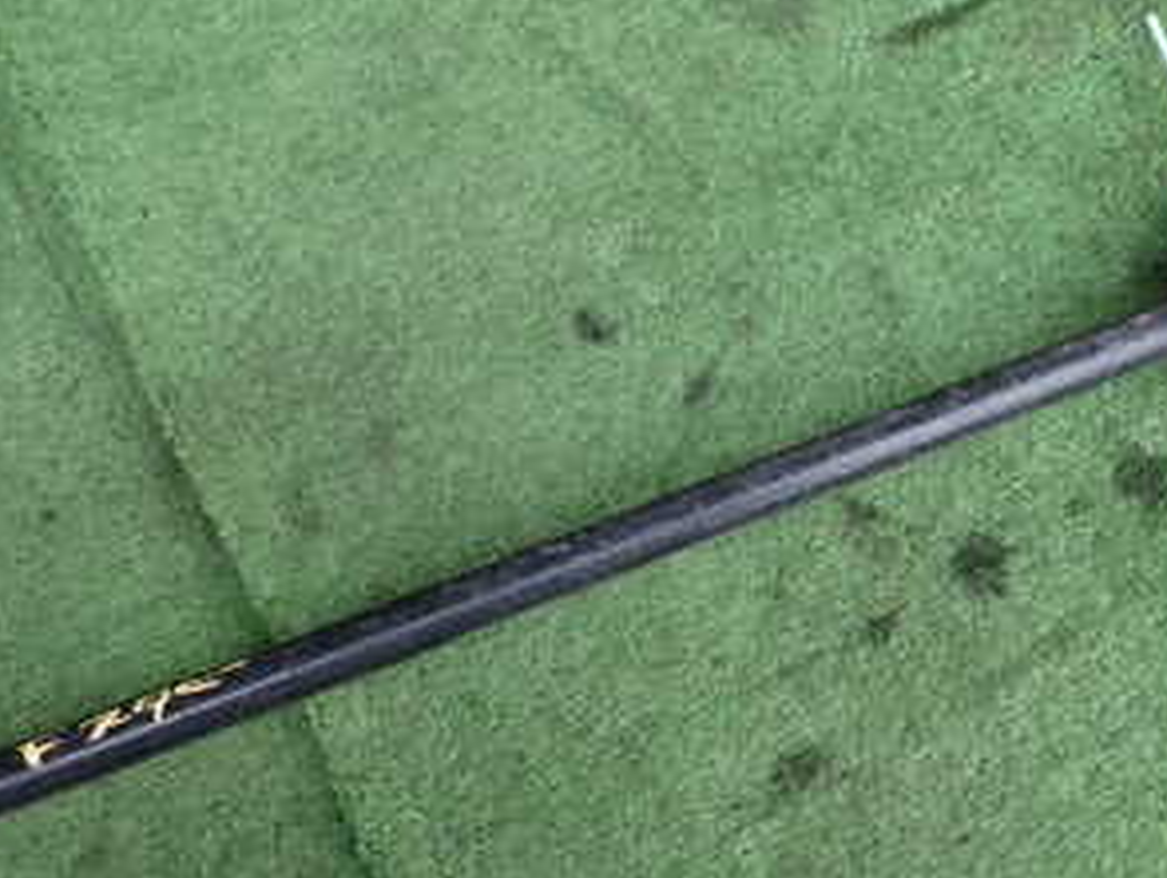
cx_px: 1016
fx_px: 1721
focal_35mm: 51
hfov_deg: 35.6
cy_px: 604
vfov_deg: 28.4
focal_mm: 4.5
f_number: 2
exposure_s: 1/60
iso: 200
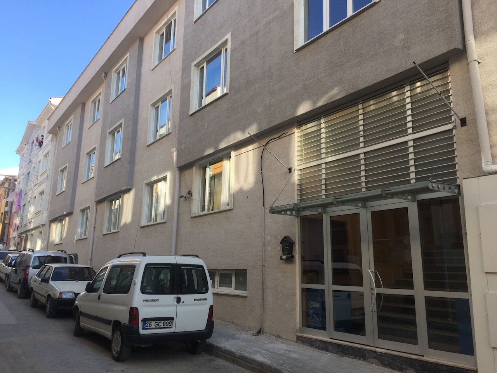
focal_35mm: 29
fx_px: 416
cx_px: 248
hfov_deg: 61.7
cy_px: 186
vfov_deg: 48.2
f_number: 2.2
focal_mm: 4.15
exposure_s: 1/465
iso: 32
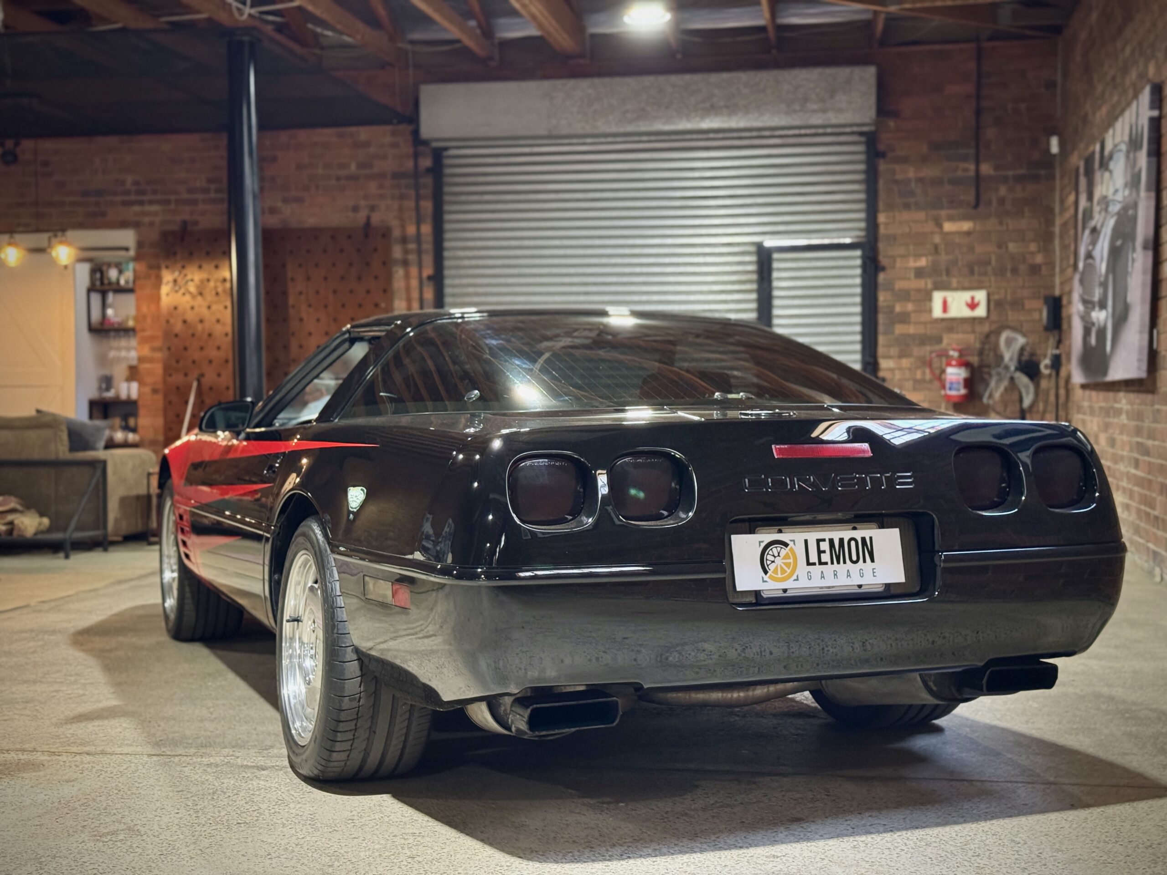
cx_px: 584
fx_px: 1618
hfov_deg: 39.7
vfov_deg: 30.3
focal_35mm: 48
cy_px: 438
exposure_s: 1/25
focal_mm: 6.76
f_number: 1.78
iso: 400
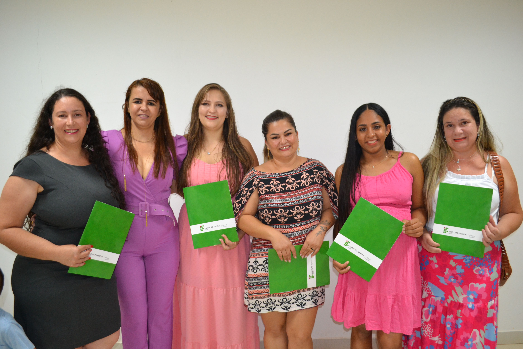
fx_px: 392
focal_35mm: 27
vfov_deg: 47.9
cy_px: 174
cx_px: 262
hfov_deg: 67.4
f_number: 3.5
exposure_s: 1/60
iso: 900
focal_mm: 18
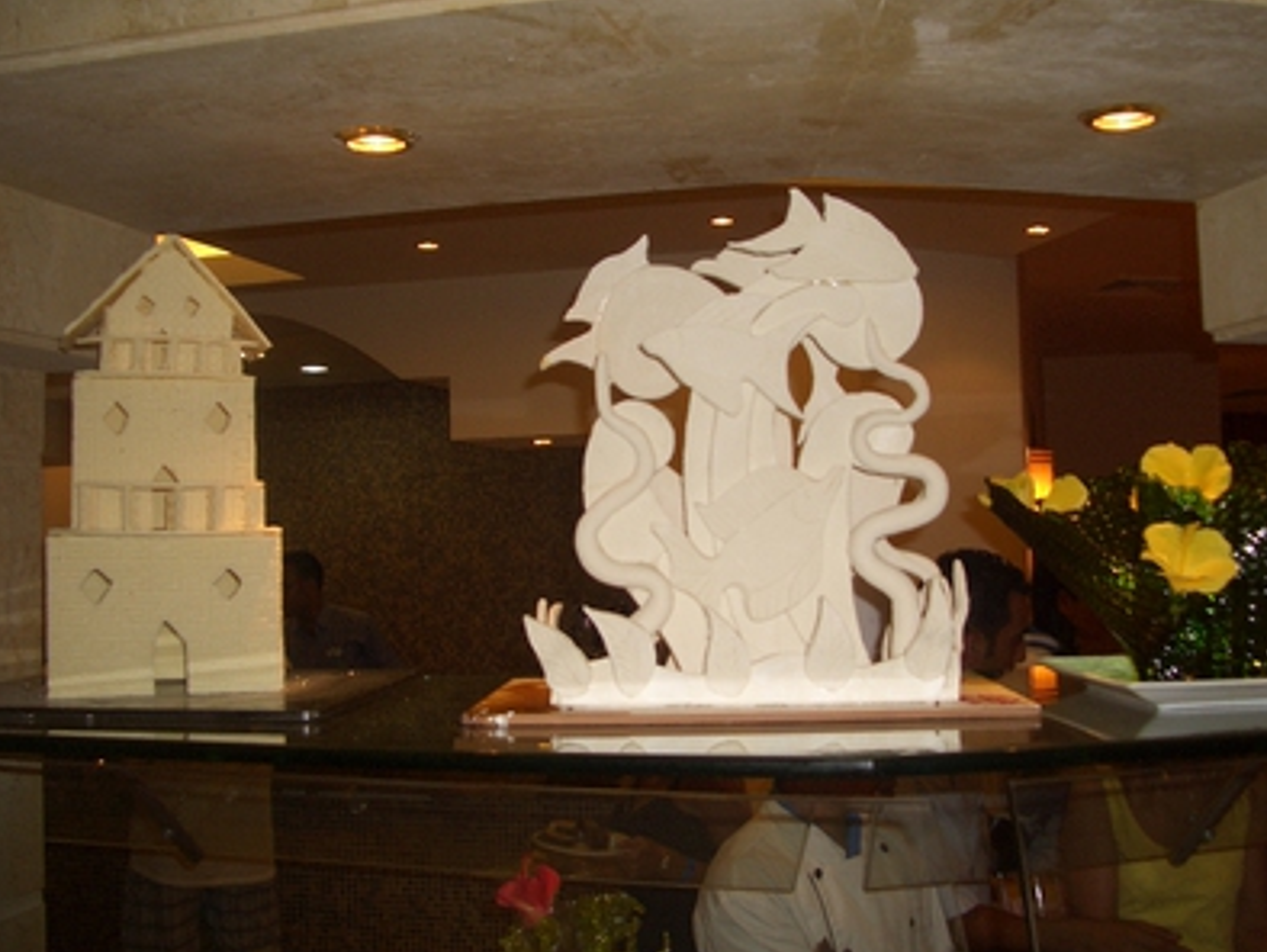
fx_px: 1465
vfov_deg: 36.0
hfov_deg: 46.7
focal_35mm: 40
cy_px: 425
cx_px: 698
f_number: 2.6
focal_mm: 5.8
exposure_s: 1/60
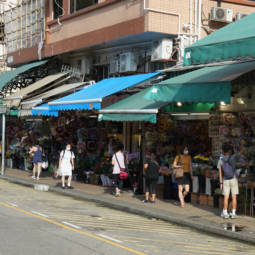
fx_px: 700
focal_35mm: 84
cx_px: 280
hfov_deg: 19.8
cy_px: 154
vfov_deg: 20.6
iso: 100
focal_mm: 41
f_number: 8
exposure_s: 1/50
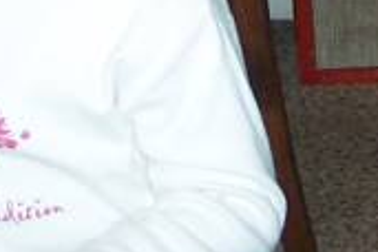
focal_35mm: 220
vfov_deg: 6.0
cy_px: -340
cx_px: 550
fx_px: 2310
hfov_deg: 9.1
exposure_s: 1/30
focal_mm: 8
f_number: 2.8
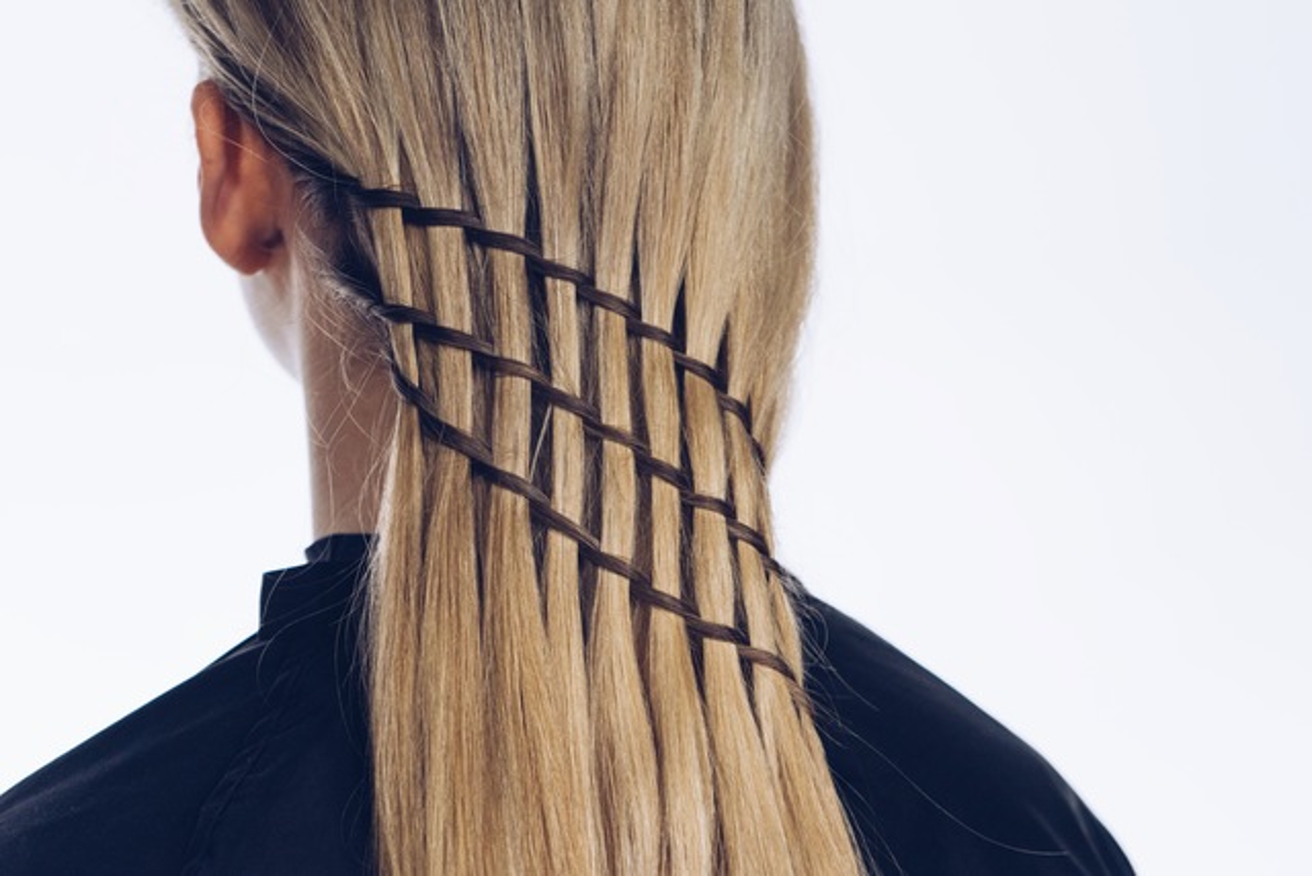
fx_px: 2552
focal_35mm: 70
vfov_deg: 19.5
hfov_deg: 28.8
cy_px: 438
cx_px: 656
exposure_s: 1/200
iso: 640
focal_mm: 70
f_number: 5.6
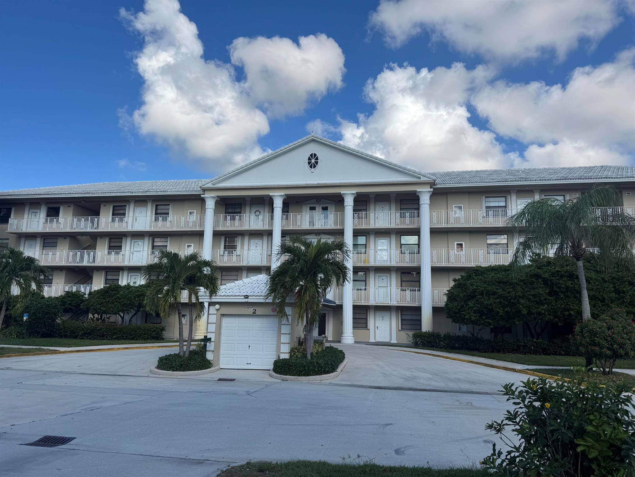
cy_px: 238
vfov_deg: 56.8
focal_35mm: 24
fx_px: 440
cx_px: 318
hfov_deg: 71.6
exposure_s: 1/4950
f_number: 1.78
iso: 80
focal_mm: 6.76
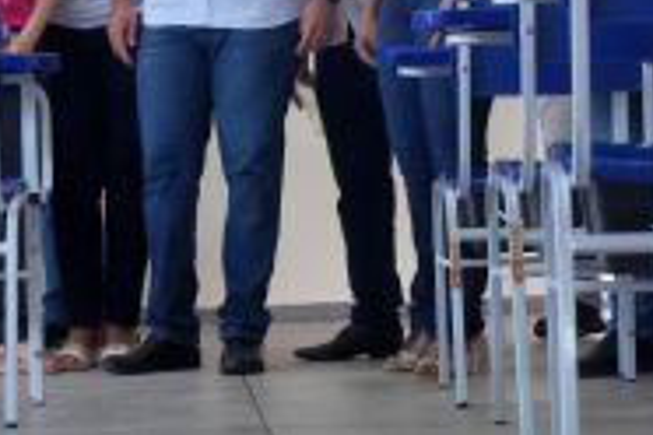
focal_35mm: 129
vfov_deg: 10.5
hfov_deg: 15.9
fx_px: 2340
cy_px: -30
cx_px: 242
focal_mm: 40.2
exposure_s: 1/180
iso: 3200
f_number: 5.3
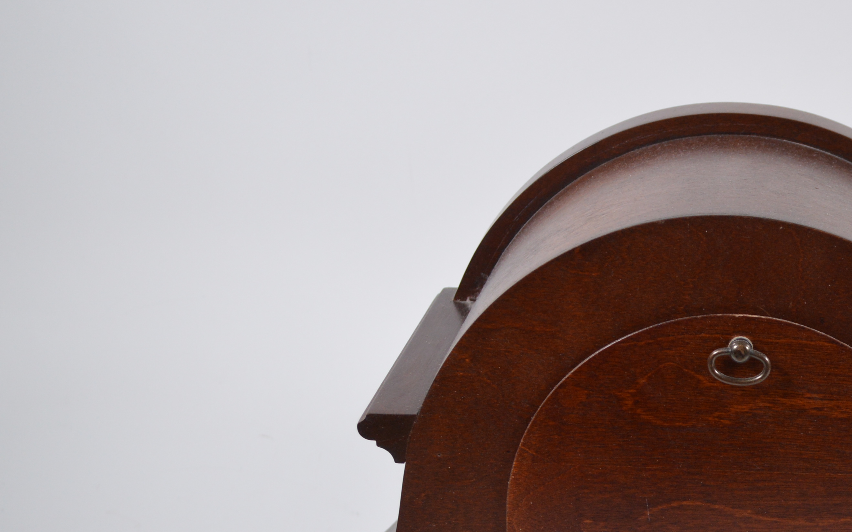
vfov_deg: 18.3
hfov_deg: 28.4
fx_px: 1625
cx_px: 742
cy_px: 497
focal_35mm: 70
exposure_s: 1/100
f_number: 5
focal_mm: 24
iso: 400
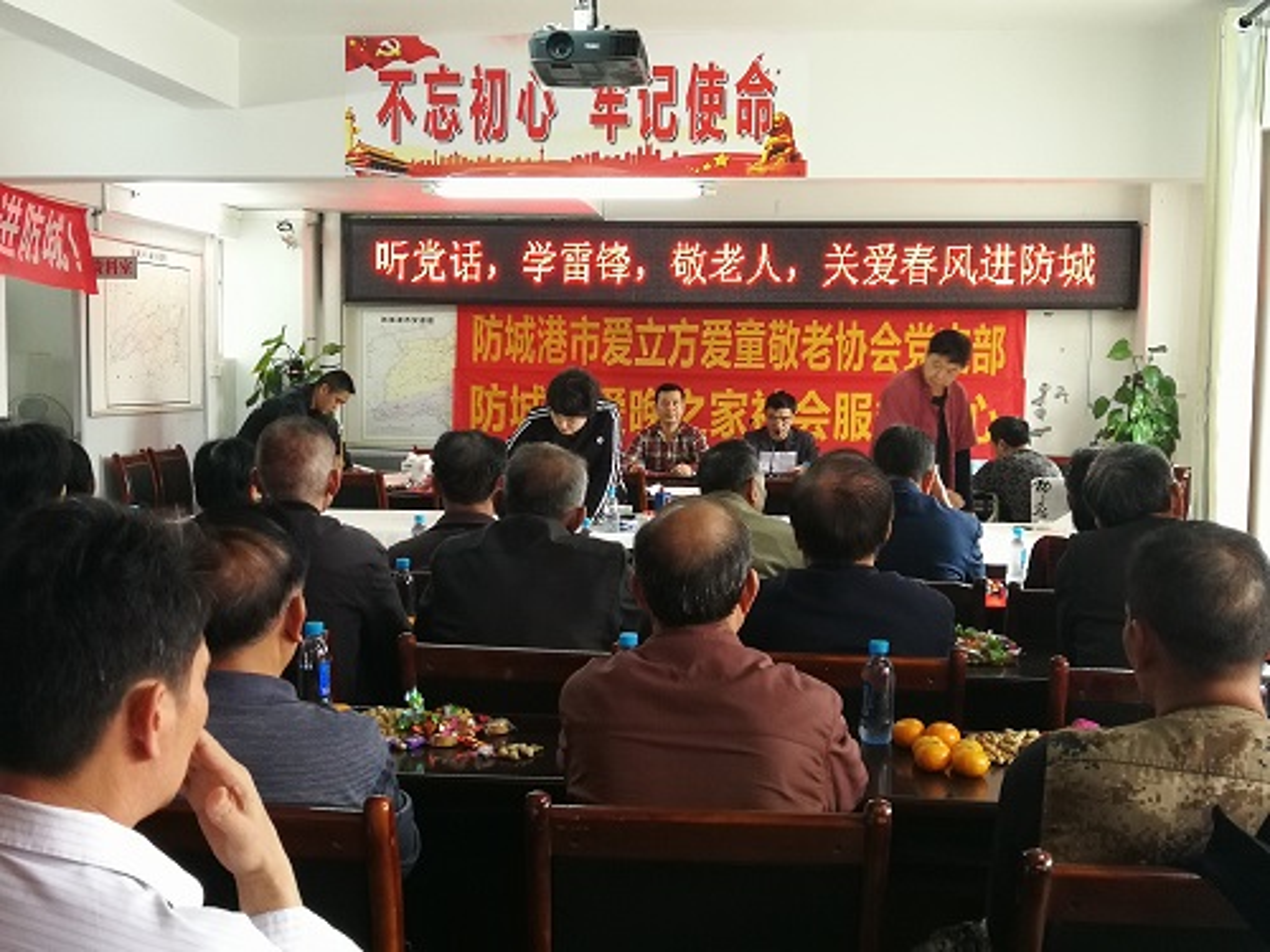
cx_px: 635
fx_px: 1541
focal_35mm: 42
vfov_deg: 34.3
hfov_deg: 44.8
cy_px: 476
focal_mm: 3.95
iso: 200
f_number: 1.8
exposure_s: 1/33.3
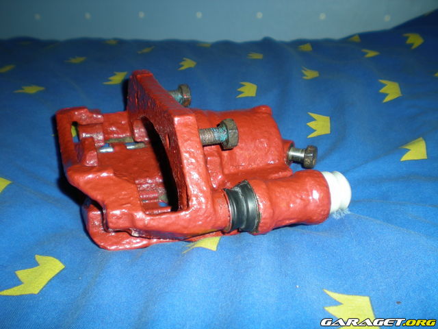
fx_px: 481
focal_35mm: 38
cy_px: 164
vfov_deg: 37.7
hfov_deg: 49.0
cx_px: 219
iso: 50
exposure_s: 1/60
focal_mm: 6.3
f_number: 3.1
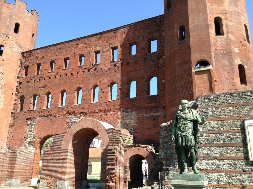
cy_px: 94
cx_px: 126
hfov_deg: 55.4
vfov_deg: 42.9
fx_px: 241
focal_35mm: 33
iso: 25
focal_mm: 3.3
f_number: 2.4
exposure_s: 1/479
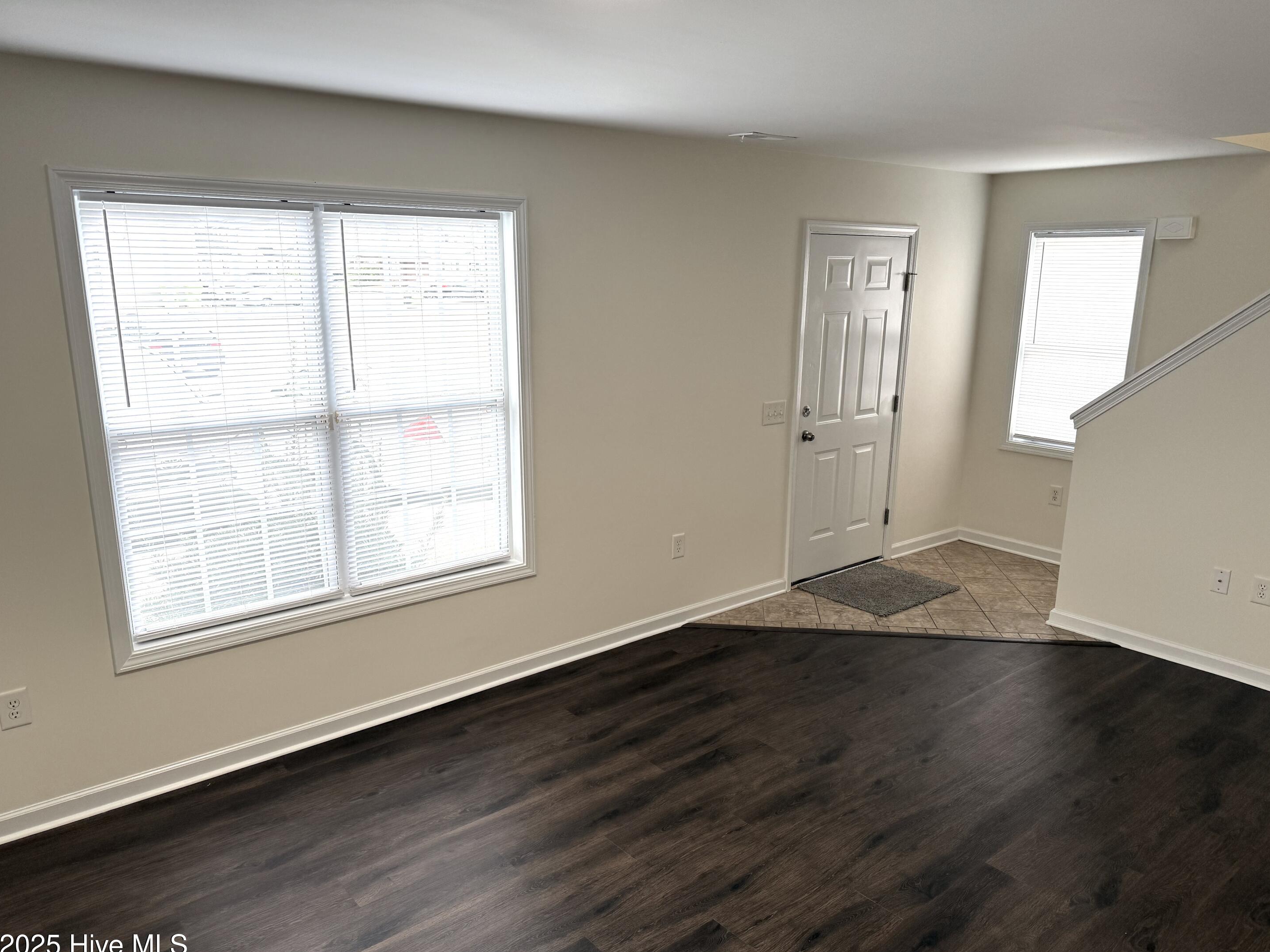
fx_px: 917
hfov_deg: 69.4
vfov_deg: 54.9
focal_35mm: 25
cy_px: 495
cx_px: 638
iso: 100
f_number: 1.78
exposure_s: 1/165
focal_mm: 6.76
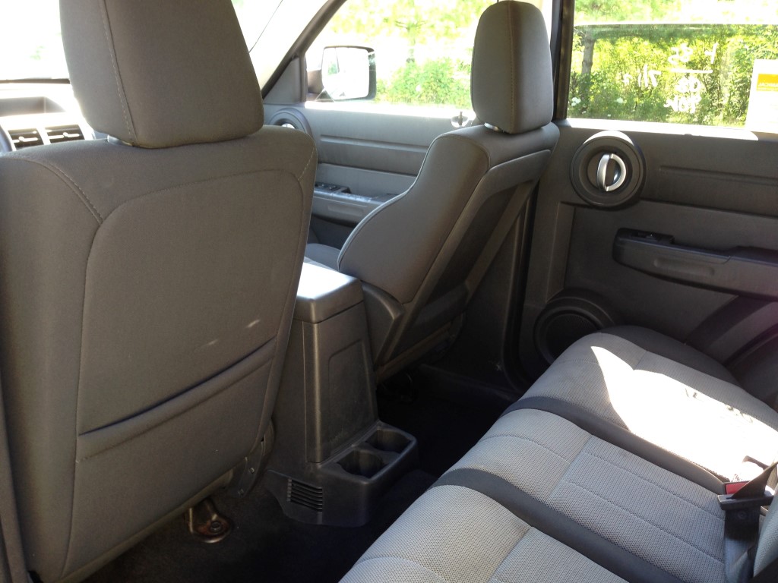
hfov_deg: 55.4
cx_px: 389
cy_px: 292
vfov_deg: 42.9
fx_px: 742
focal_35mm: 33
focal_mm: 4.12
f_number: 2.4
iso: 50
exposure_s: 1/24
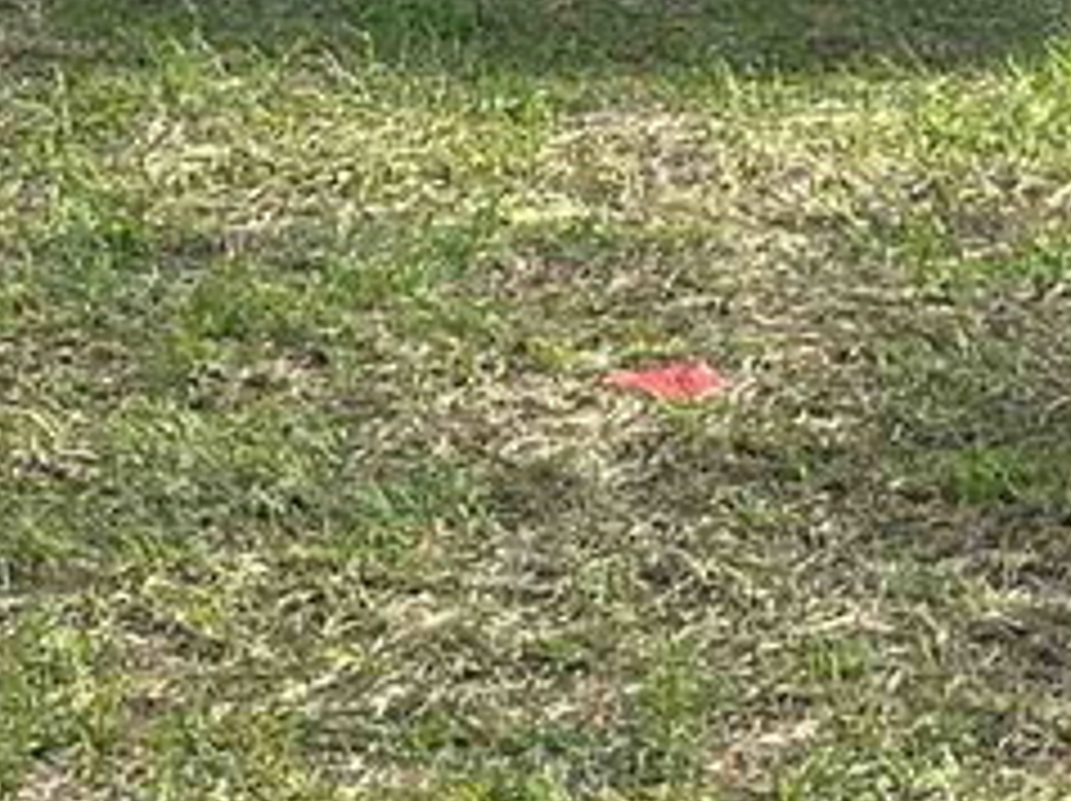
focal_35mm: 323
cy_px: -1089
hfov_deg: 5.8
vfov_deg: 4.5
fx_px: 9983
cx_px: -1854
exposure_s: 1/2667
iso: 100
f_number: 1.78
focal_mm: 6.86
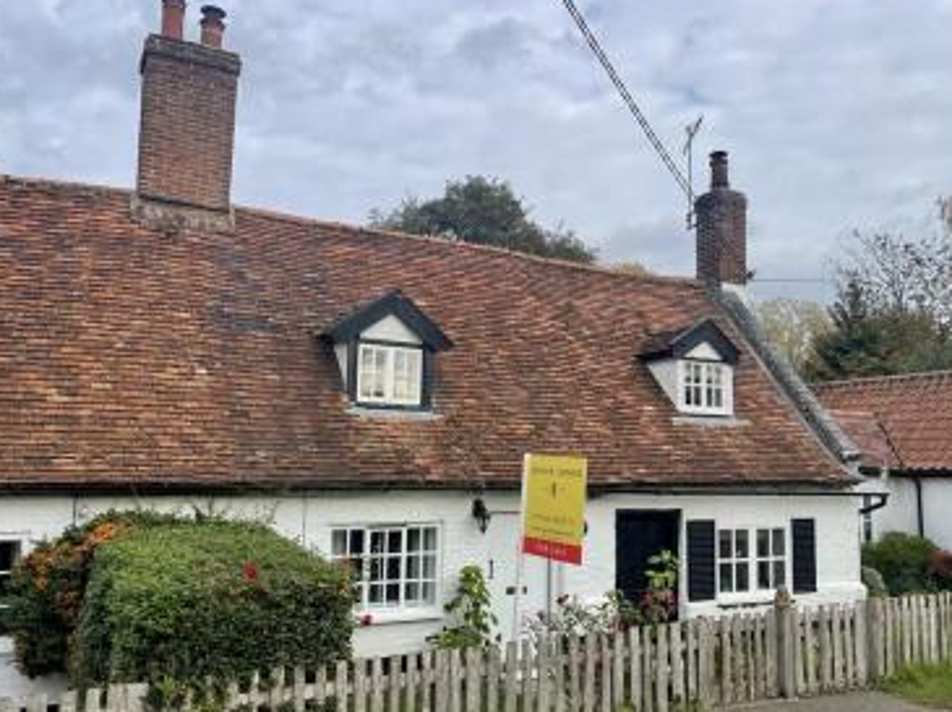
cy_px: 379
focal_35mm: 29
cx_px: 494
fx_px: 797
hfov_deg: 61.7
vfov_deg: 48.1
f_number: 1.6
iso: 32
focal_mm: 5.1
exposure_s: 1/1767
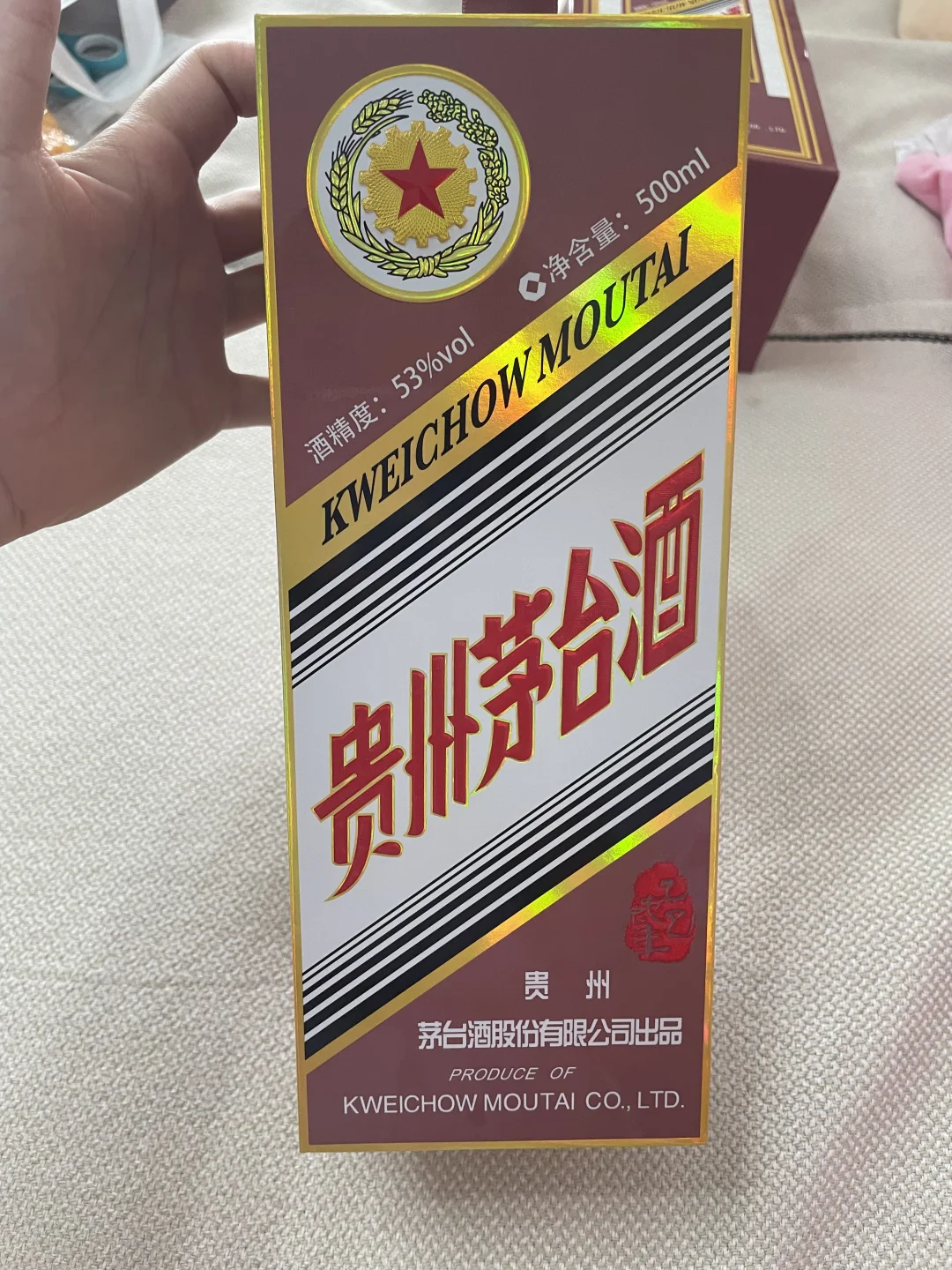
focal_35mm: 26
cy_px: 635
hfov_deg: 53.1
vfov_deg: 67.3
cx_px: 476
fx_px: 953
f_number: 1.6
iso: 125
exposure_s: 1/92
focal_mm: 4.2
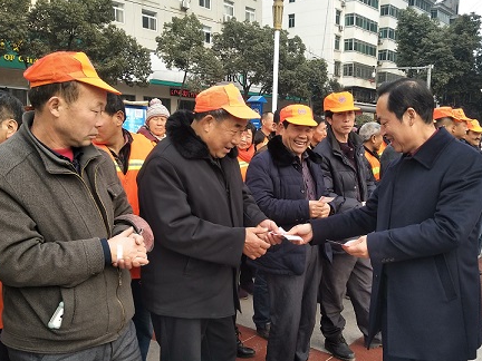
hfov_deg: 51.1
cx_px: 283
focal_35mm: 36
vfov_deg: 39.6
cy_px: 200
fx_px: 501
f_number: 2
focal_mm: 3.88
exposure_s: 1/506
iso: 80
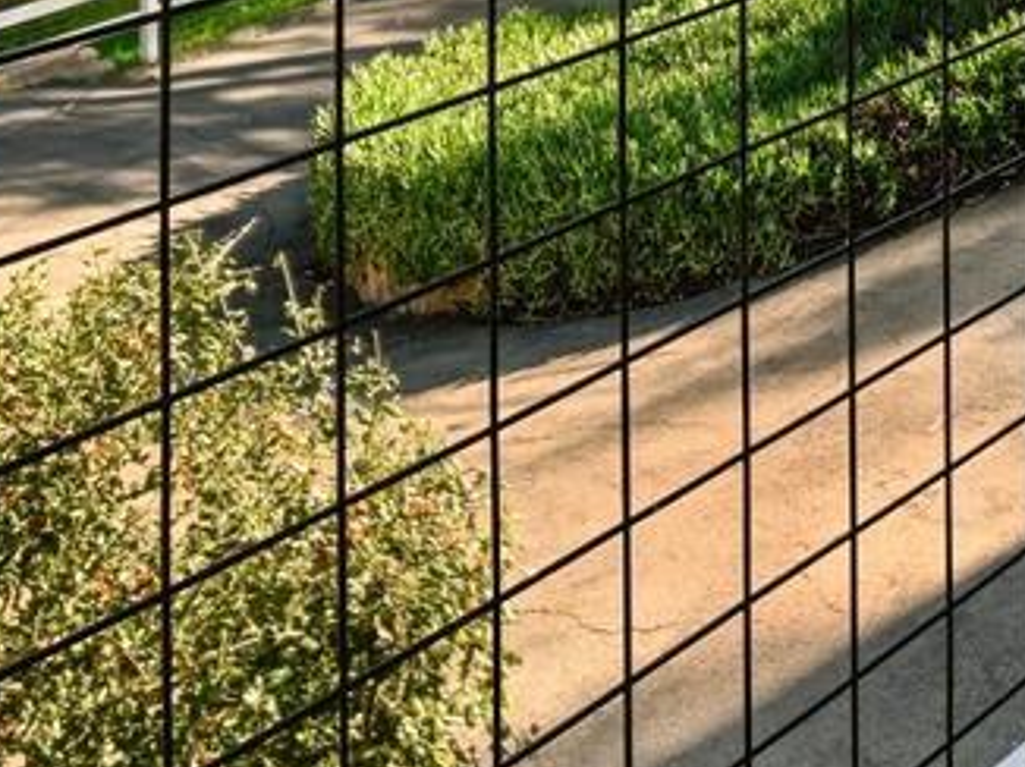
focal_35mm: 62
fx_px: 1835
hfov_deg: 30.8
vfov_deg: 17.5
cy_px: -729
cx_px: 751
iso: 320
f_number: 8
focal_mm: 14
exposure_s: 1/160
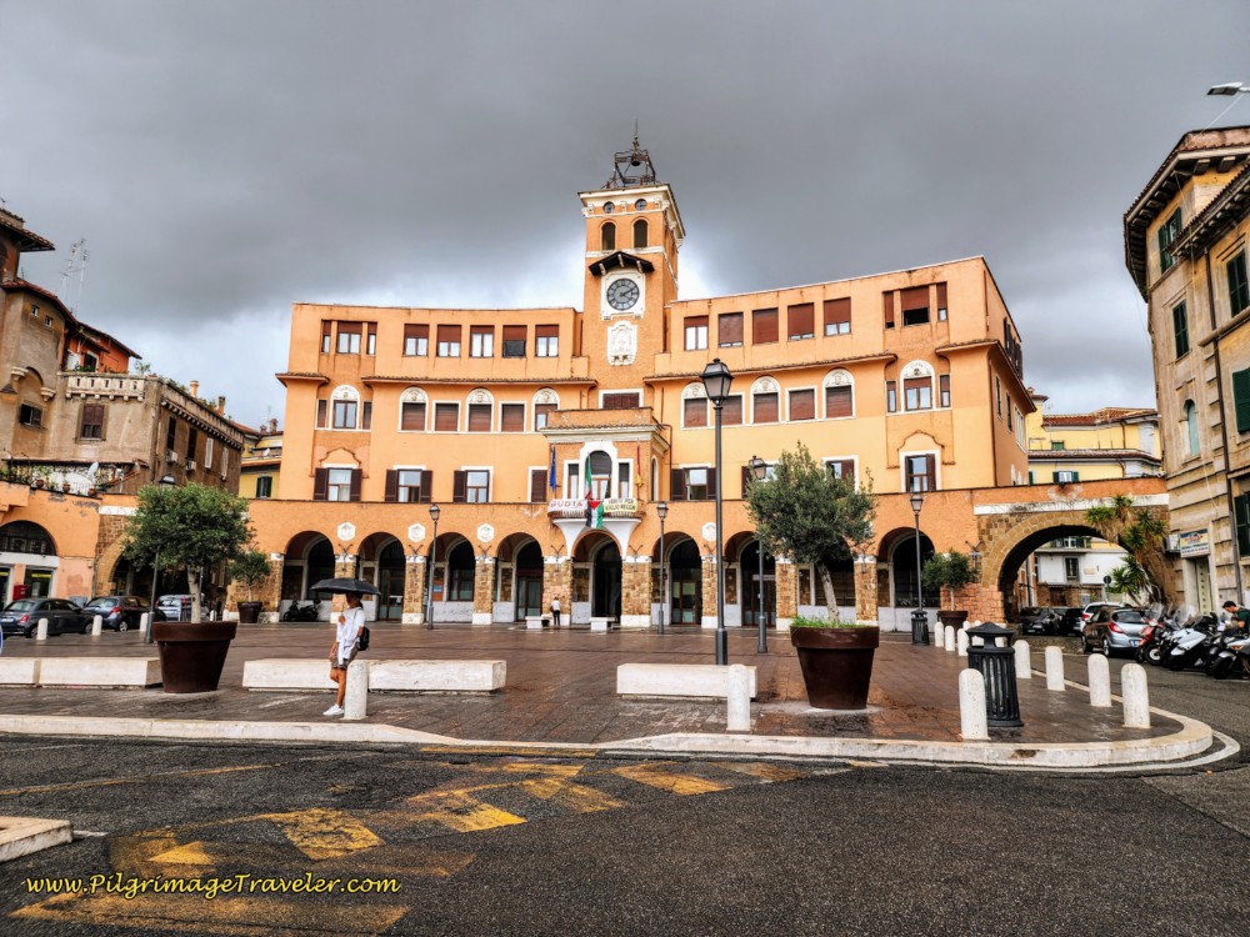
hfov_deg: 73.9
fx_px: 831
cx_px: 625
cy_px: 468
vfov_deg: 58.9
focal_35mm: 23
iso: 12
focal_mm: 6.4
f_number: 1.8
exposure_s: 1/262
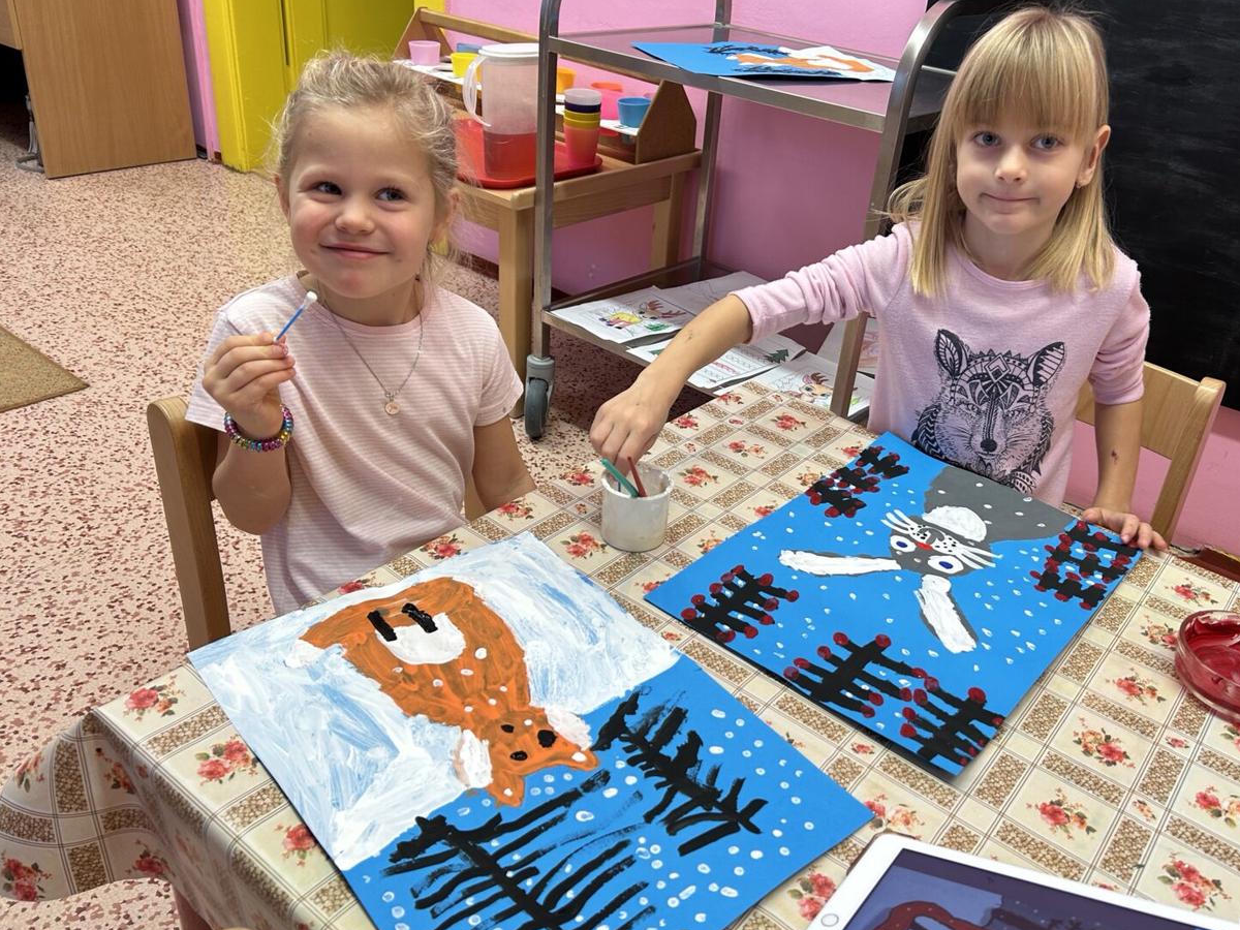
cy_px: 460
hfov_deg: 61.5
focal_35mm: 29
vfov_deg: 48.2
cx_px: 689
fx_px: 1039
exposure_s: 1/50
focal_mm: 5.7
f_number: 1.5
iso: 80
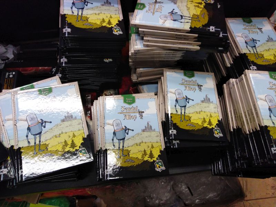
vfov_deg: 53.1
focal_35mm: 26
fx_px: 207
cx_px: 138
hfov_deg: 67.3
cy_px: 104
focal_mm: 3.46
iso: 243
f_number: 2.2
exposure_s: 1/33.3
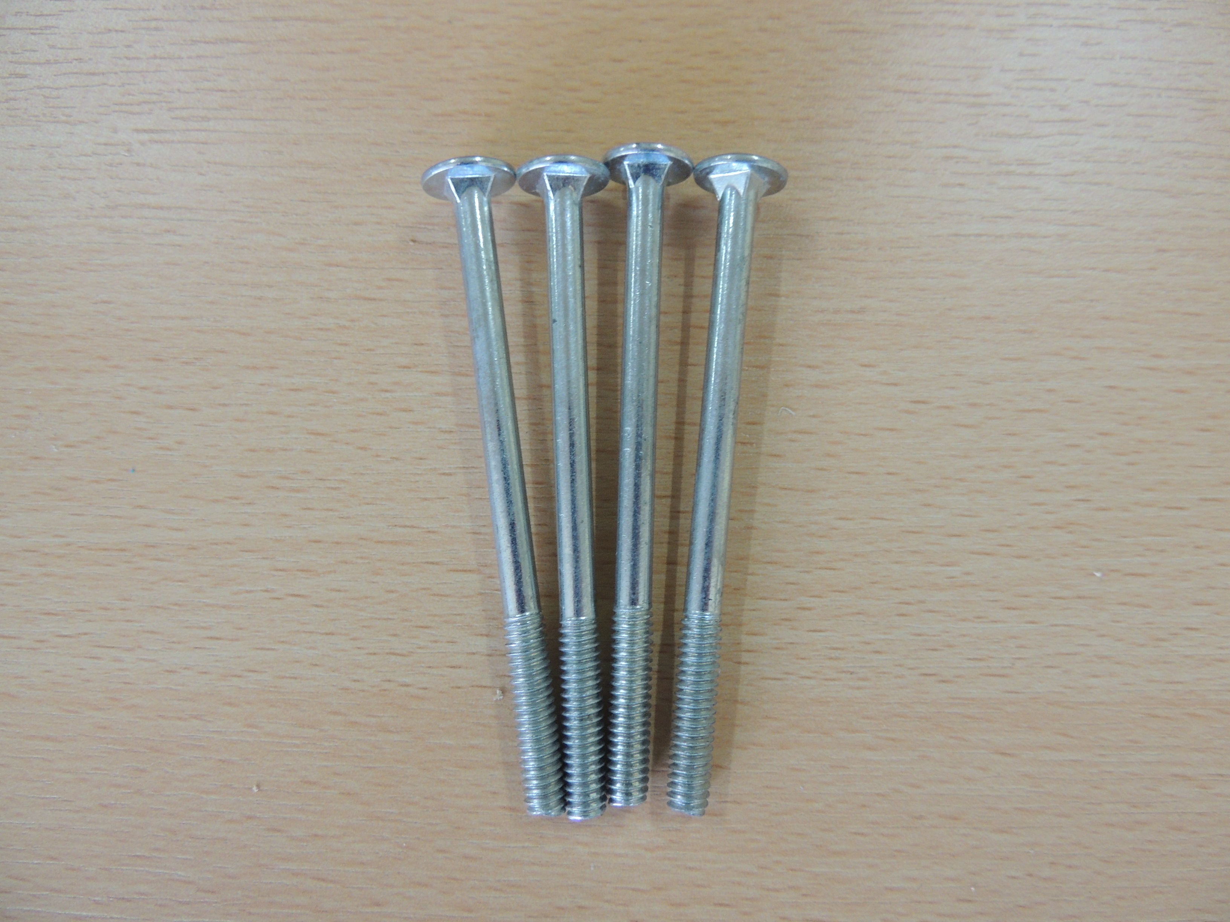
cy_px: 461
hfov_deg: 71.6
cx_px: 615
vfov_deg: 56.8
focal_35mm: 24
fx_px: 853
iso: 280
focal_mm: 4.3
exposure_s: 1/30
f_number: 3
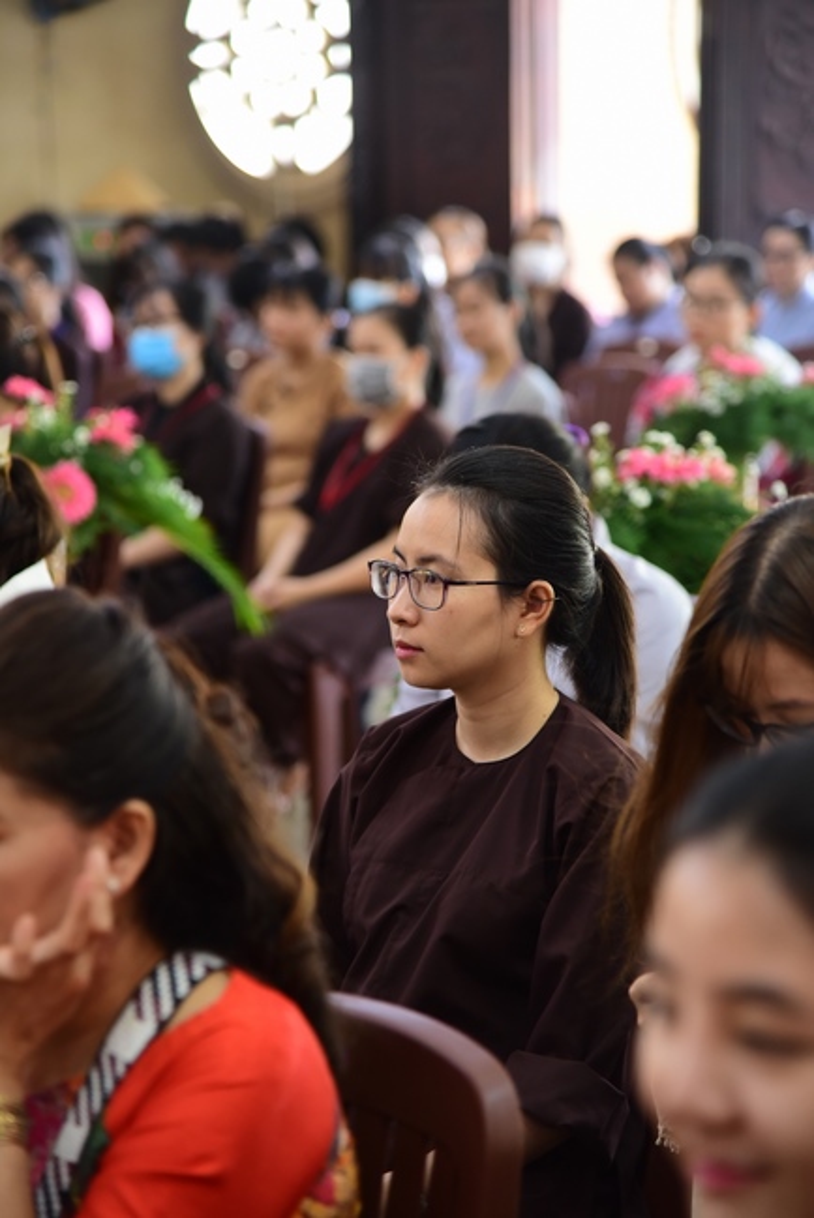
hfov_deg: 11.4
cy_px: 609
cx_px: 407
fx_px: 4065
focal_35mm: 120
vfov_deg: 17.1
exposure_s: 1/50
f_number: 4
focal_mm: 120
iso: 1600
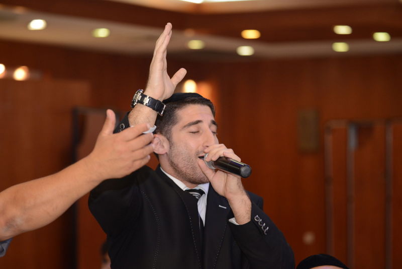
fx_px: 1396
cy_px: 134
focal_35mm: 125
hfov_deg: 16.4
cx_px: 201
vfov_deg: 11.0
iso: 1600
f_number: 4
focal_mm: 125
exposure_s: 1/160
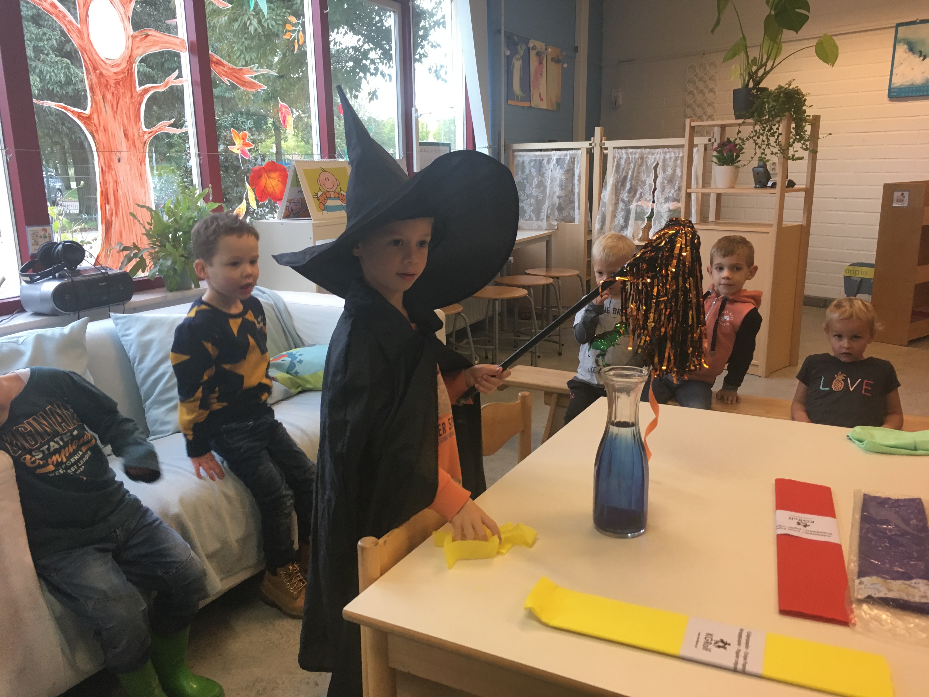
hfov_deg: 61.7
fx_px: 778
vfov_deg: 48.2
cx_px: 464
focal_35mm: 29
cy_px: 348
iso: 64
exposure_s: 1/33
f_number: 2.2
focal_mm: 4.15
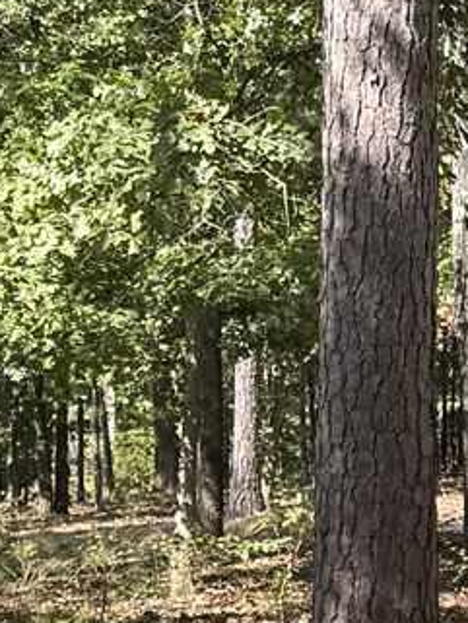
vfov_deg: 11.3
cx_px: 889
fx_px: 3098
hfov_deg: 8.3
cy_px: 691
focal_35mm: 172
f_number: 1.78
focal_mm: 6.76
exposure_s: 1/671
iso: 80
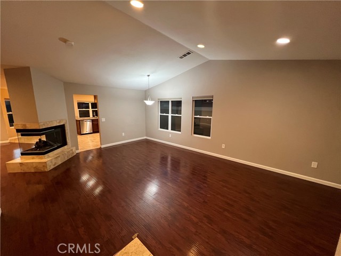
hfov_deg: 106.2
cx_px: 170
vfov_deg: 89.9
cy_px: 128
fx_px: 128
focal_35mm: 13
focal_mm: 1.57
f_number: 1.8
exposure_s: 1/60
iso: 250
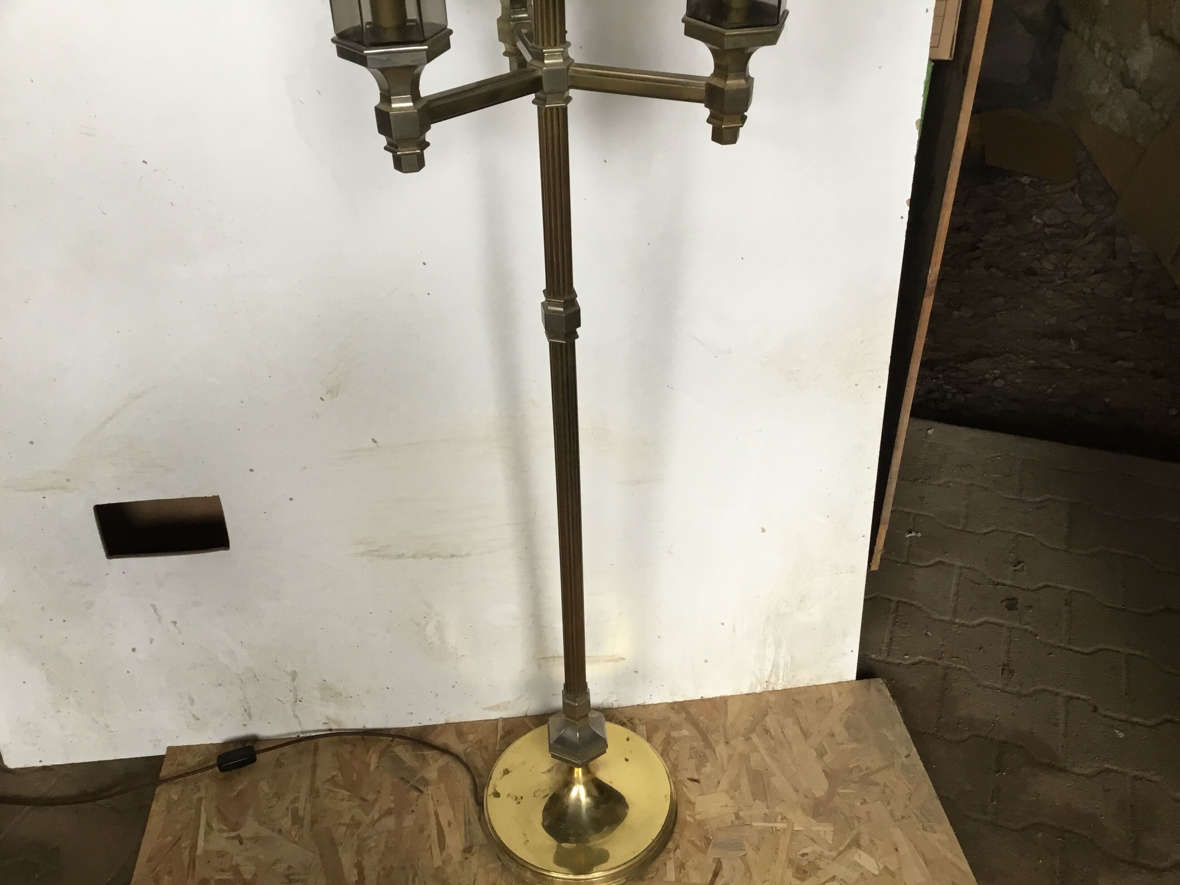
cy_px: 442
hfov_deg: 58.4
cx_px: 590
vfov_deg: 45.4
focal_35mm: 31
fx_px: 1057
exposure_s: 1/33
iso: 80
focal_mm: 3.3
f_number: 2.4
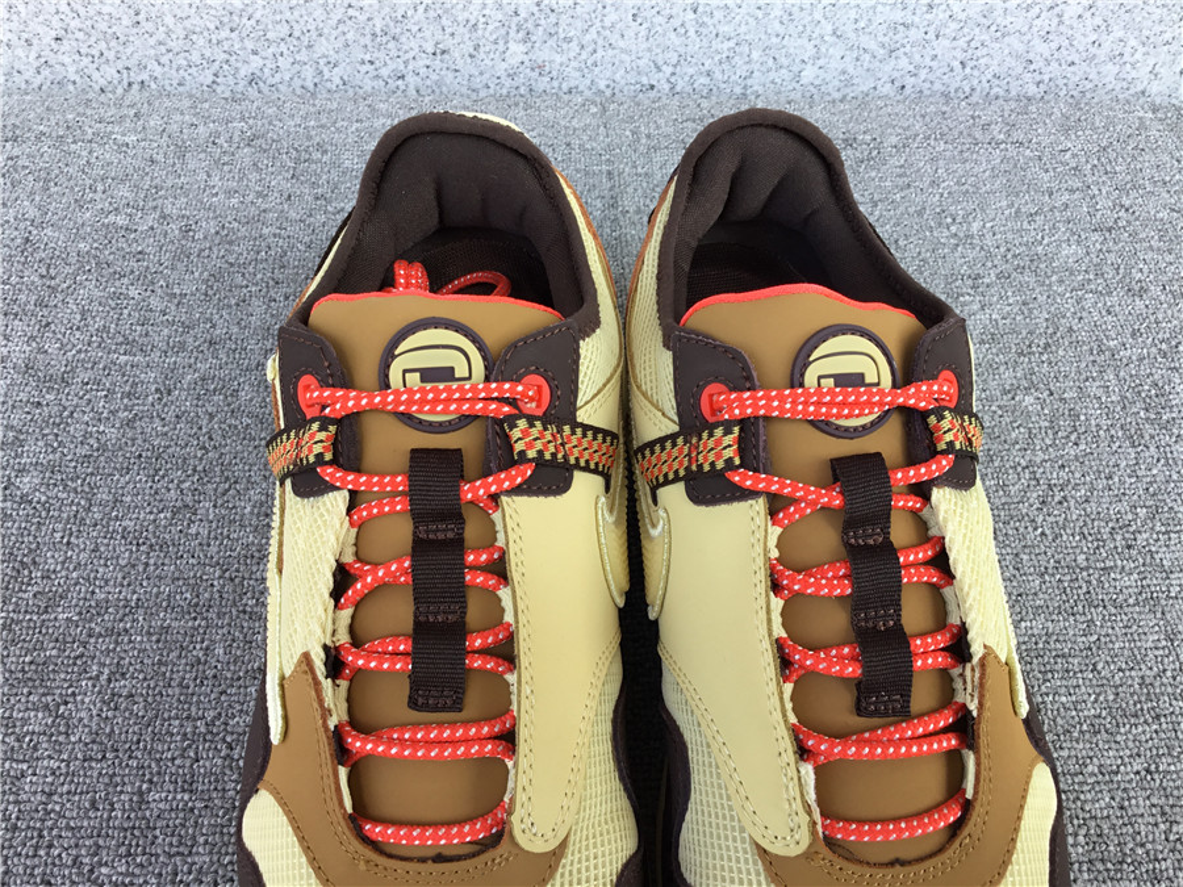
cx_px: 592
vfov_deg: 45.4
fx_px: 1059
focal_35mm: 31
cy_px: 444
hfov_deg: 58.4
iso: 25
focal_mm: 3.3
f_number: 2.4
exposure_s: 1/100
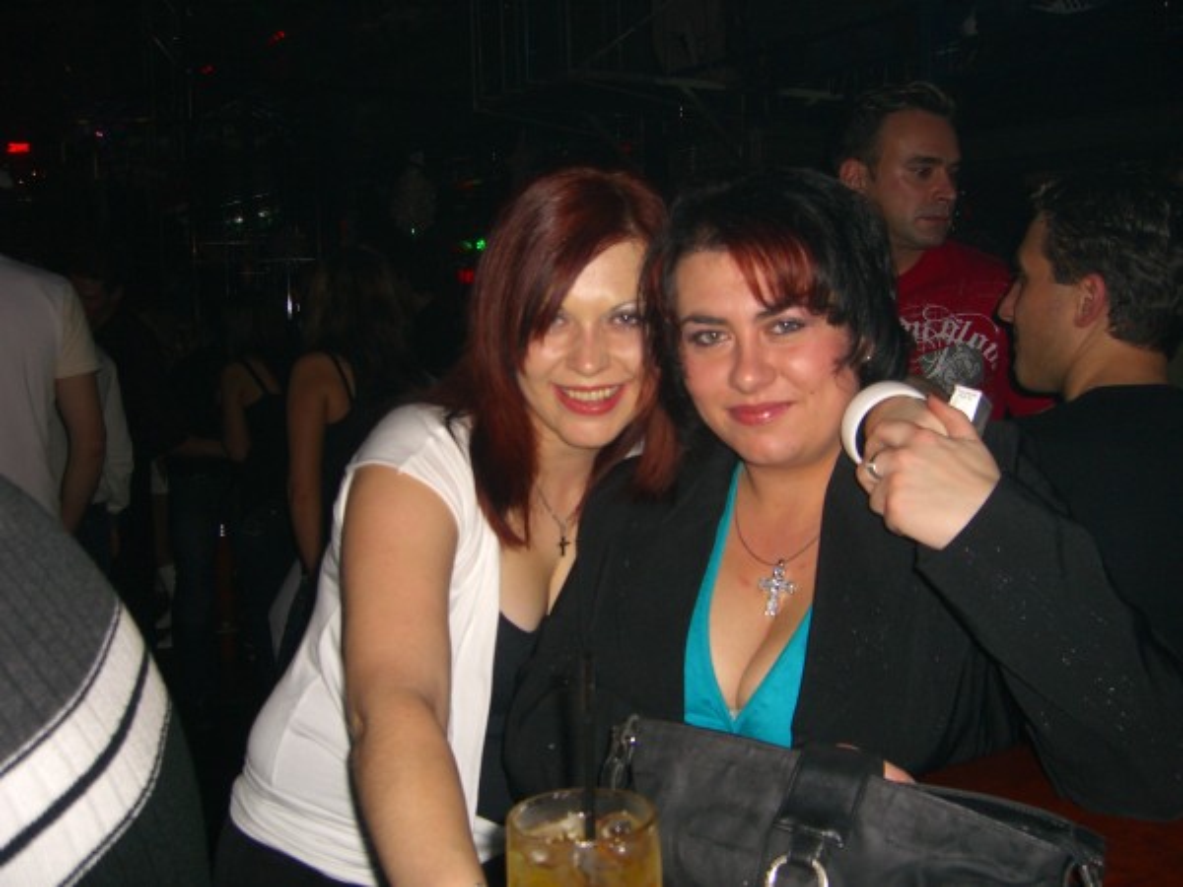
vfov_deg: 37.7
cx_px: 592
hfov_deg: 49.0
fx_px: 1299
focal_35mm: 38
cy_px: 444
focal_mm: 7.9
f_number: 2.8
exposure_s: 1/60
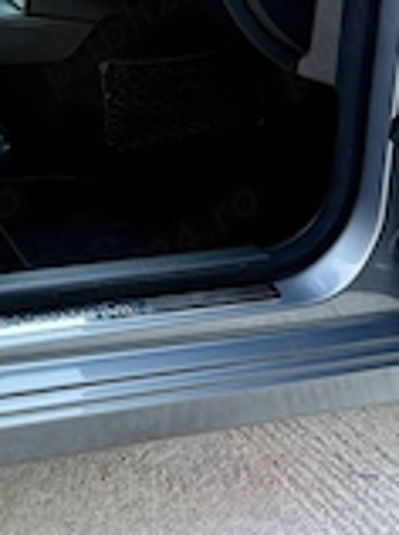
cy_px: 64
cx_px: 30
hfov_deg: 21.6
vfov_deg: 28.4
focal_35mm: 66
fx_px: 1017
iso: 125
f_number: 1.6
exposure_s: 1/85
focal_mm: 5.96
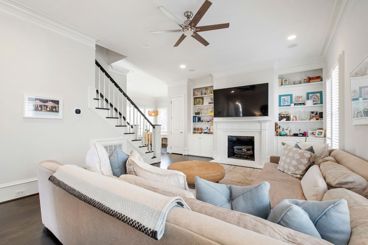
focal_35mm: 15
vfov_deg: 77.3
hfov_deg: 100.4
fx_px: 153
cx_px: 184
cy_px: 122
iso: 100
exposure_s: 1/2
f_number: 8
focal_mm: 10
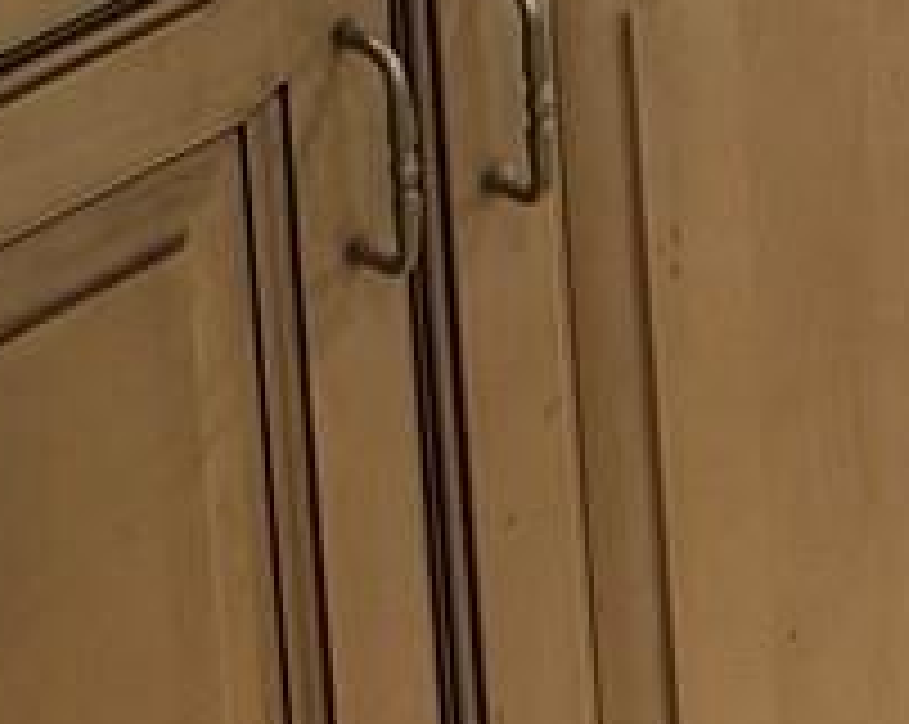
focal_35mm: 186
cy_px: -1835
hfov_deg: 9.6
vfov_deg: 7.0
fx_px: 4997
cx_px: 1948
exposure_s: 1/60
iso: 200
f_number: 1.78
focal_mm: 6.76
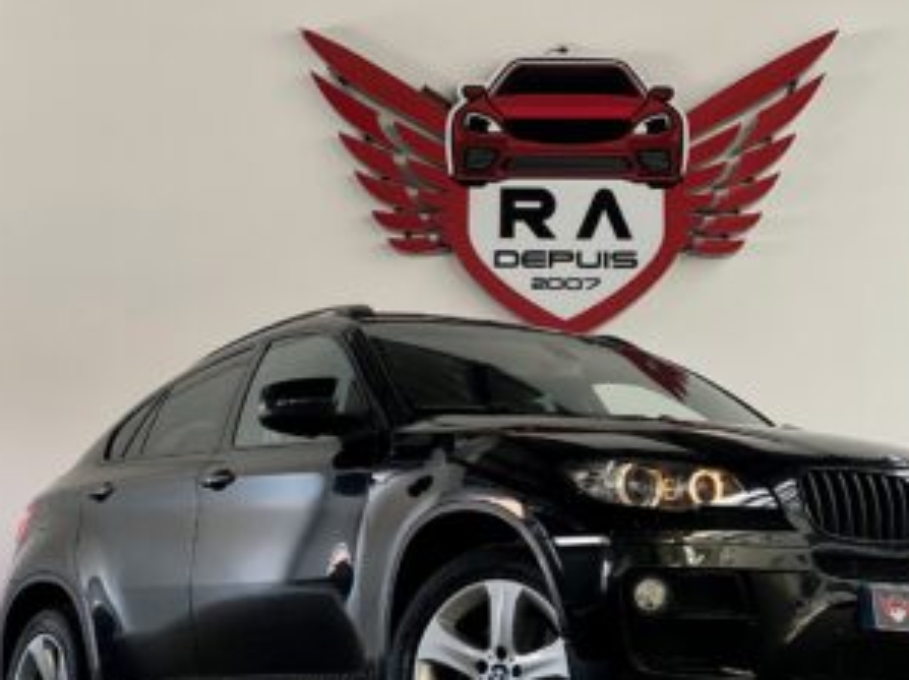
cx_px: 551
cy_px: 346
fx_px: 2545
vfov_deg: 15.2
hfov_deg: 20.2
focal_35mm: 97
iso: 250
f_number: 2.8
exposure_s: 1/94
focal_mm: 9
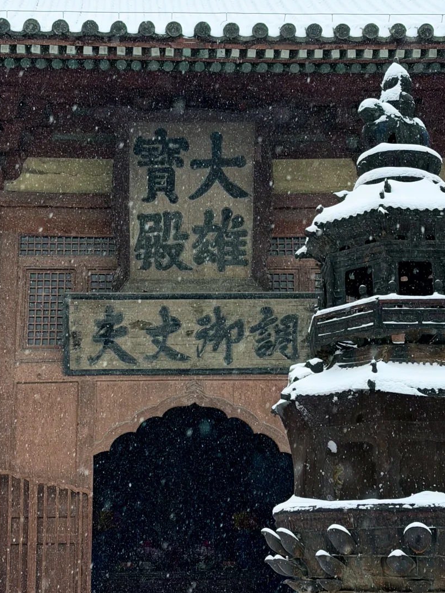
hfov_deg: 22.9
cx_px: 232
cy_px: 254
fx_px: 1097
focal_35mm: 64
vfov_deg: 30.2
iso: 50
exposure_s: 1/122
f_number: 1.78
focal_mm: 6.76
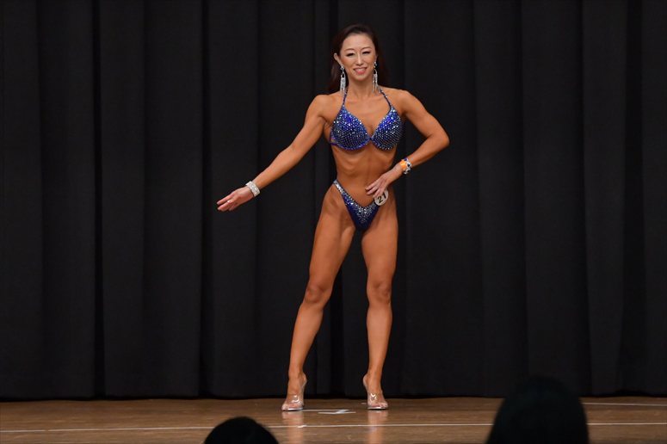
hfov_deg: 8.1
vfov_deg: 5.4
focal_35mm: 255
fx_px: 4722
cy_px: 222
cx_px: 334
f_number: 5.6
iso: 6400
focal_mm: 170
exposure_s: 1/400
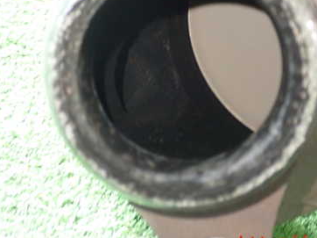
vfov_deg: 21.4
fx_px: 622
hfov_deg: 28.6
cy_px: 58
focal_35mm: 68
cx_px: 174
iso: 800
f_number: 2.8
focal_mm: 7.31
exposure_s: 1/25
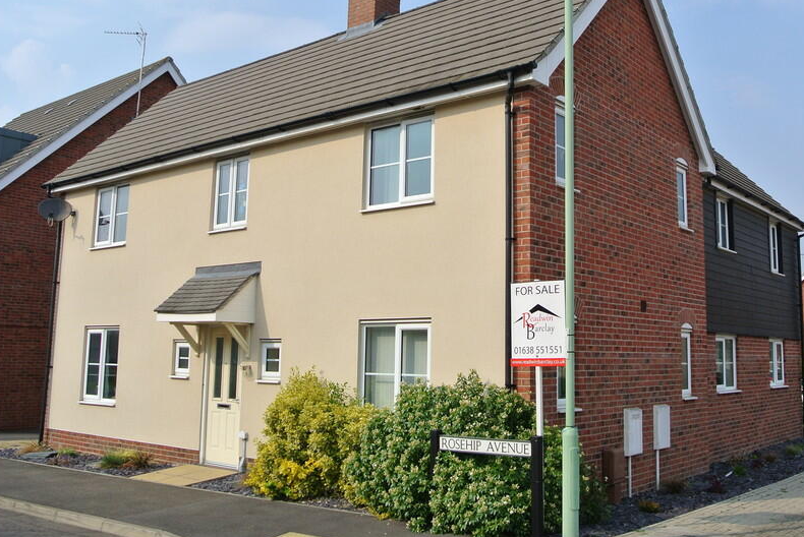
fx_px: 782
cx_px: 476
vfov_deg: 37.8
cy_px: 221
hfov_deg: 54.1
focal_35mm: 35
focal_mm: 10
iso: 100
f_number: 5
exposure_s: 1/800
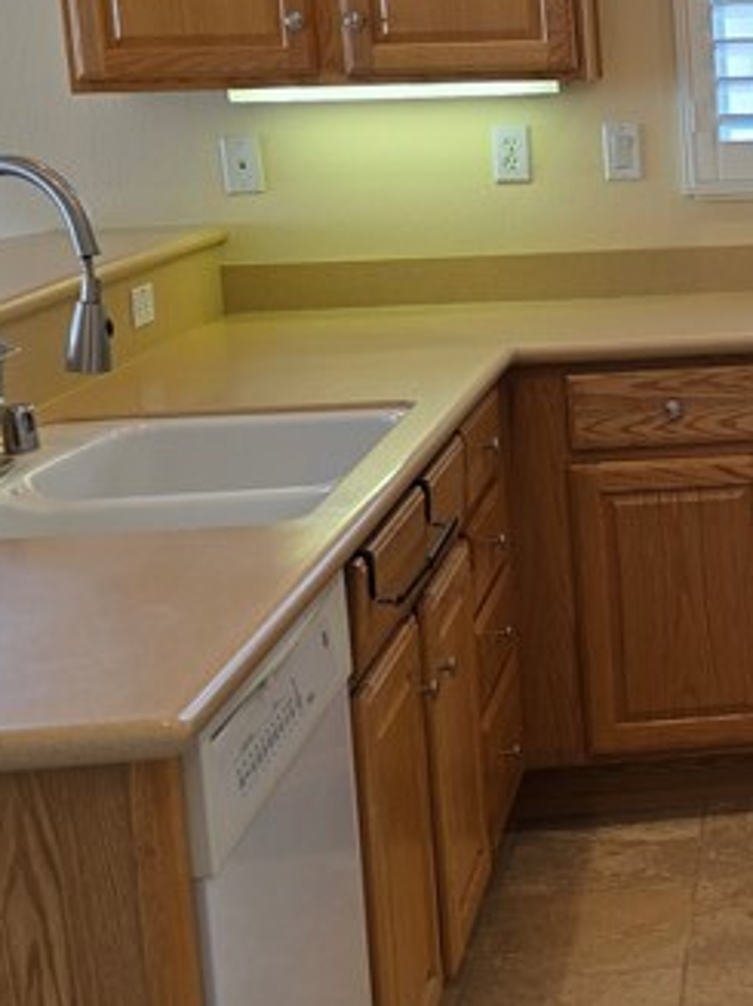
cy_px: 354
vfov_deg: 26.9
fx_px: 2090
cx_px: 1113
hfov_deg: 18.3
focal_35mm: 72
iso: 64
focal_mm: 6.3
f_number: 1.7
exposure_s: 1/120
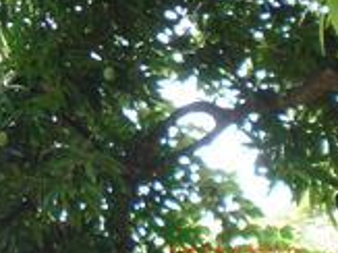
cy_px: -21
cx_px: -110
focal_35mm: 105
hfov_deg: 17.5
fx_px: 1024
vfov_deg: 13.8
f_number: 3.1
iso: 100
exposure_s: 1/60
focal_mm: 6.3
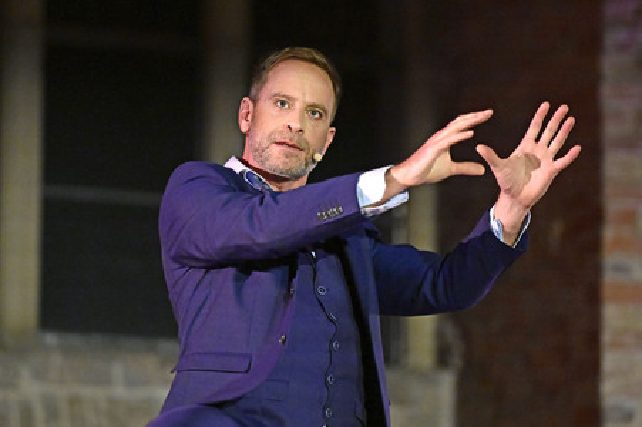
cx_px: 321
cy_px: 214
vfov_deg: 7.0
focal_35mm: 195
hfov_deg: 10.6
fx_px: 3475
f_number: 2.8
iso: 8000
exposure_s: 1/250
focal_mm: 195
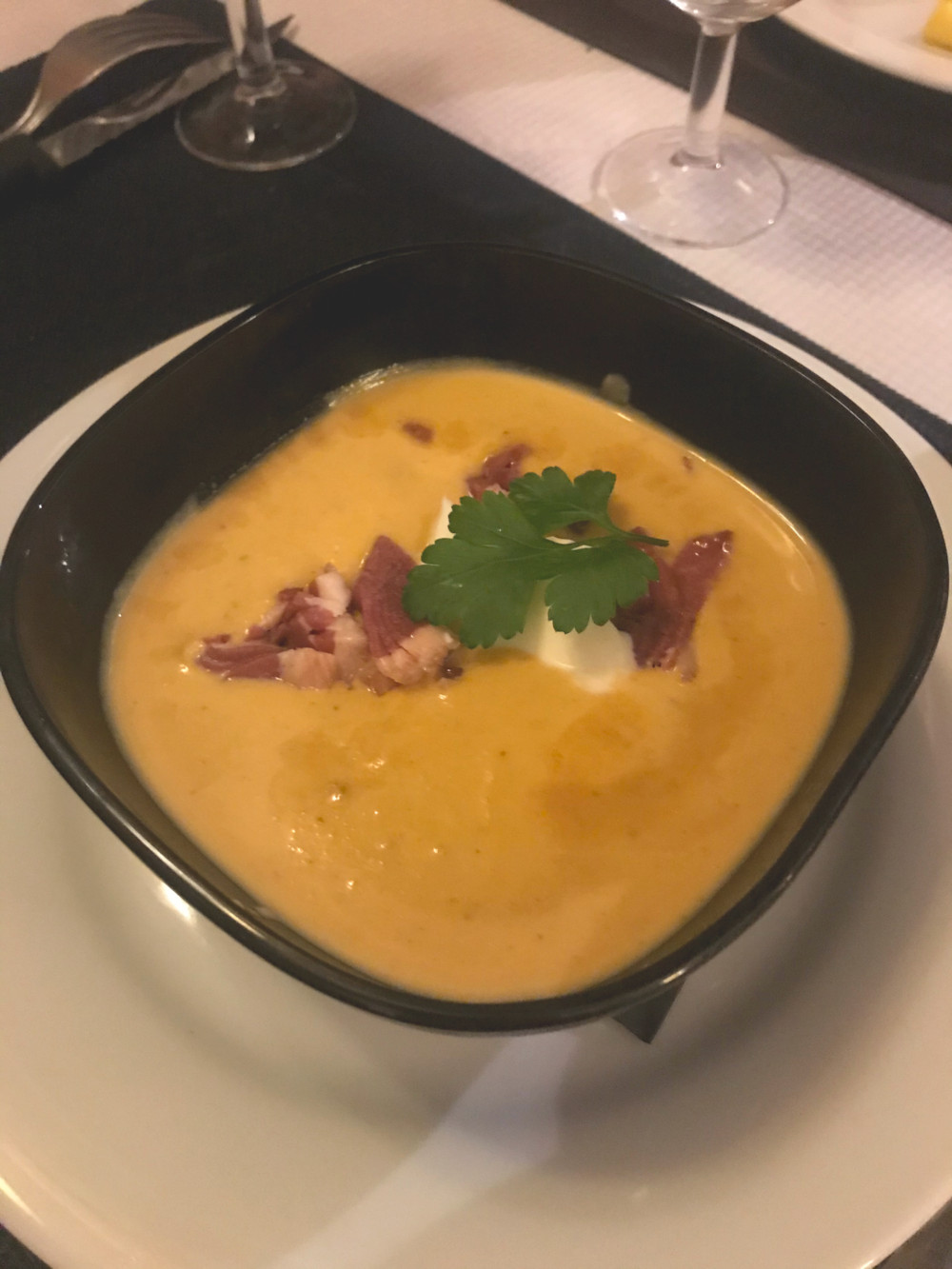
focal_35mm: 28
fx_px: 1027
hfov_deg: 49.8
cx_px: 476
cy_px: 634
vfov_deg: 63.4
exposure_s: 1/4
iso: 160
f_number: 1.8
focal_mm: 3.99
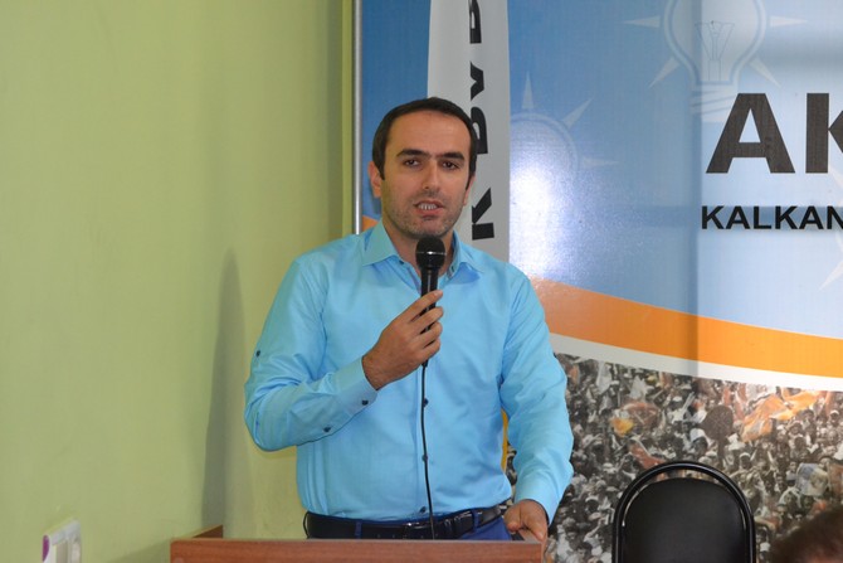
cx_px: 422
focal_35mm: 82
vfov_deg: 16.6
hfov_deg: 24.6
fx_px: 1932
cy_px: 282
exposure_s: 1/60
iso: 2500
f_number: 5.6
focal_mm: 55
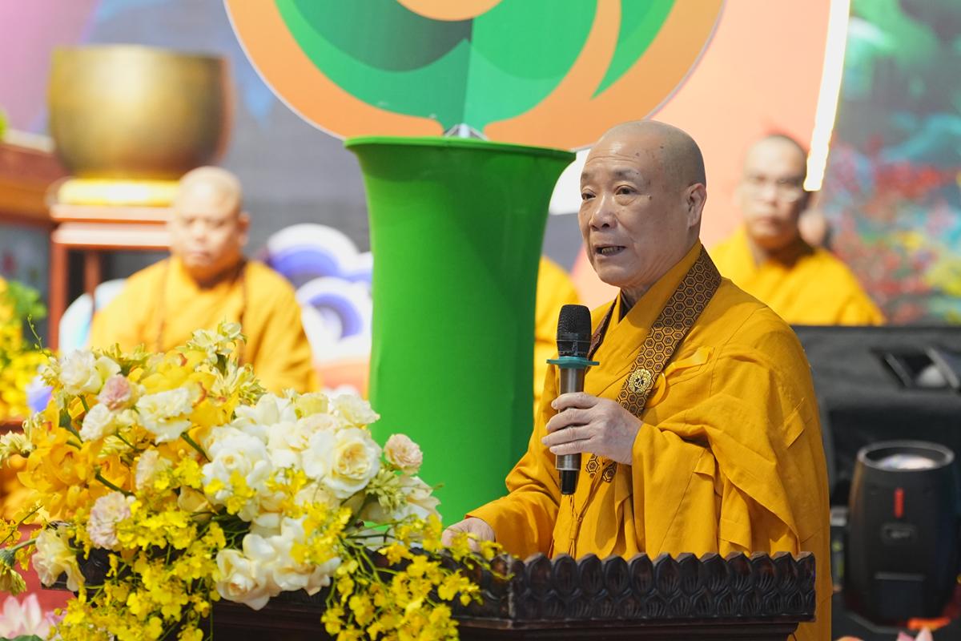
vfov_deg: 7.6
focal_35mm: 180
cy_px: 320
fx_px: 4805
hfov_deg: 11.4
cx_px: 480
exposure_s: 1/100
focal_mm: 120
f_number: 2.8
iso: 2500
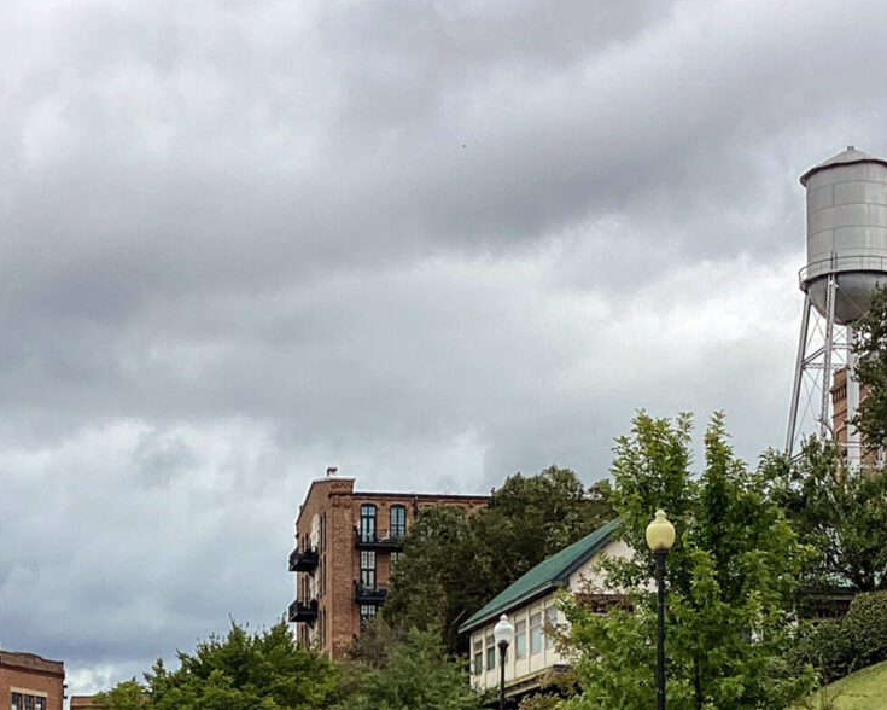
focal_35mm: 79
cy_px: 842
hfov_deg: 24.1
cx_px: 427
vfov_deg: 18.4
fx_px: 2074
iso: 25
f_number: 2.4
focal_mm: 3.3
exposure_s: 1/970
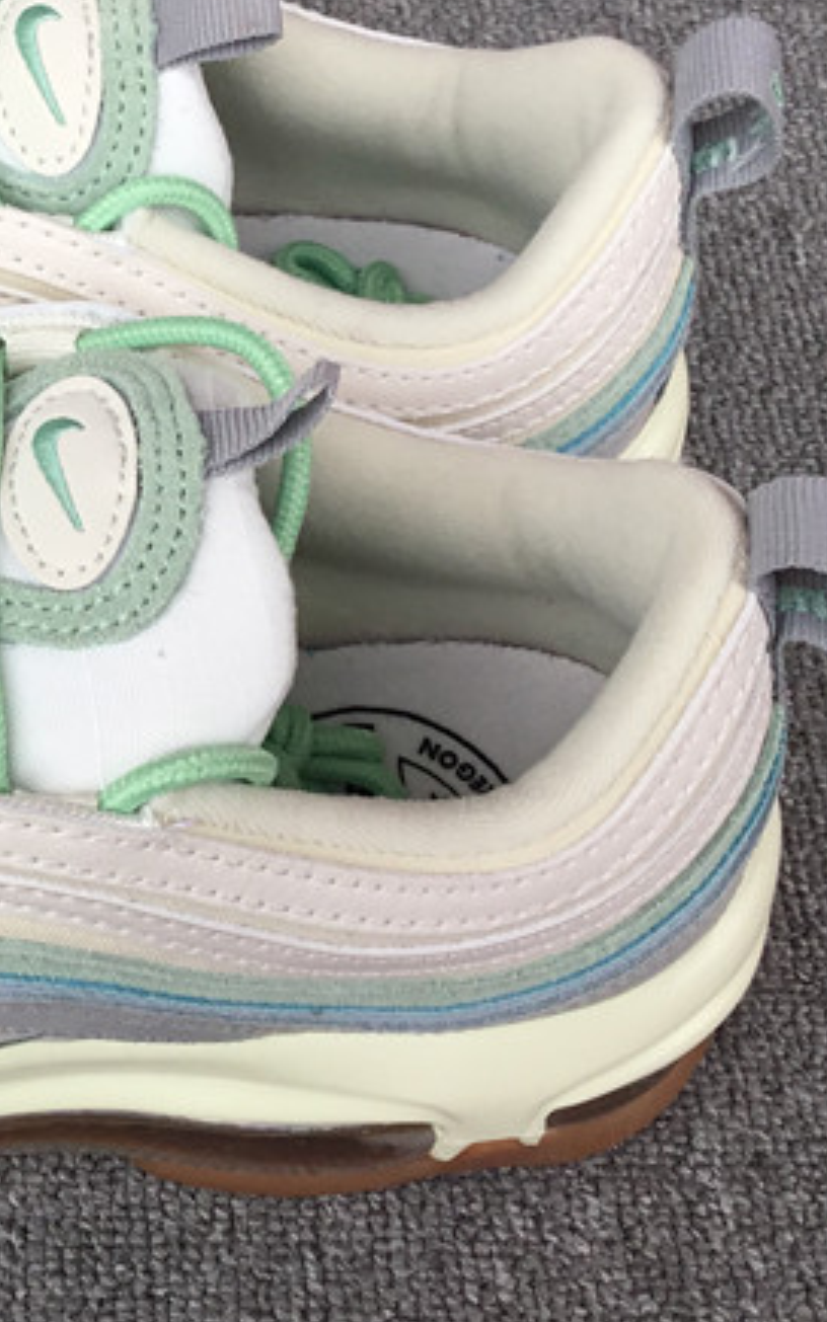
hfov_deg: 18.5
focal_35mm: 68
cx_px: -70
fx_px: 2451
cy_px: 466
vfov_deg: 30.0
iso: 25
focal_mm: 3.3
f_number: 2.4
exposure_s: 1/261
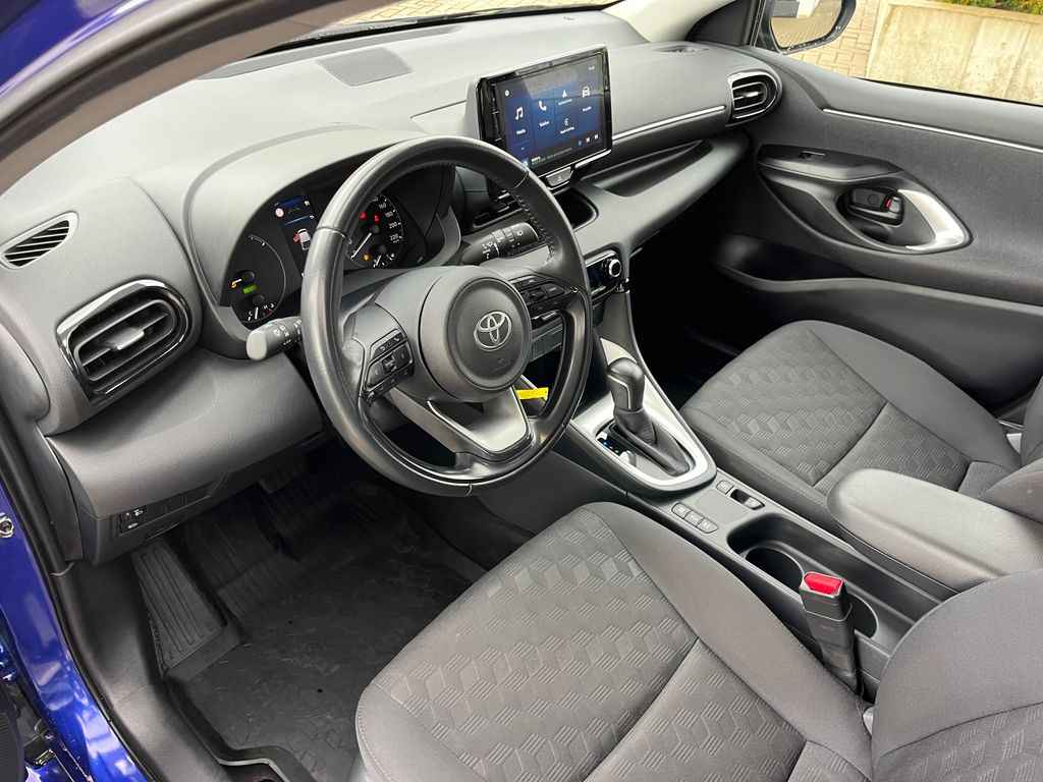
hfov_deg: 67.3
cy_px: 391
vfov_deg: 53.1
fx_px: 783
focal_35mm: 26
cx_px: 522
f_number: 1.6
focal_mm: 5.1
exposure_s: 1/83
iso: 125
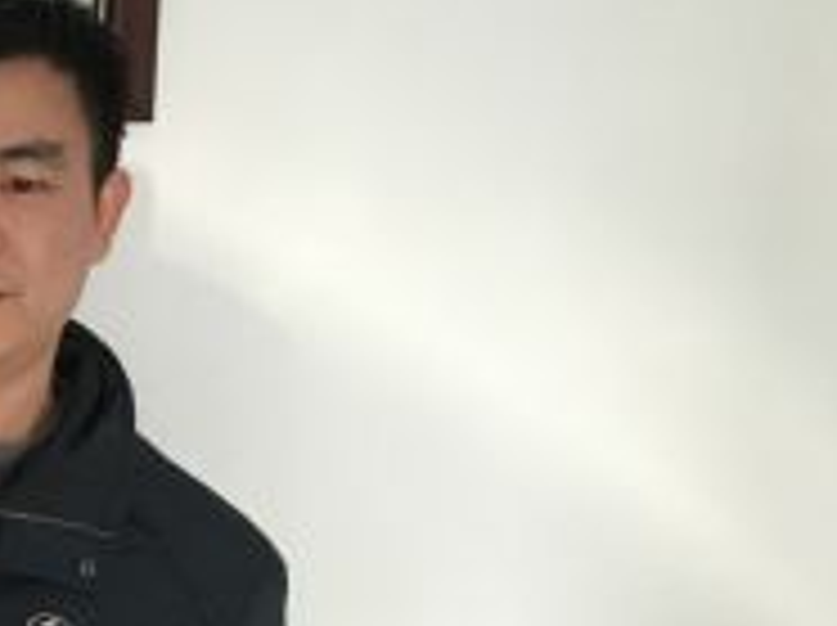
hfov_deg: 13.2
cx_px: -945
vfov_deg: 11.7
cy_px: 612
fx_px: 3019
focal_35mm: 125
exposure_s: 1/33
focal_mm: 4.15
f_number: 2.2
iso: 125
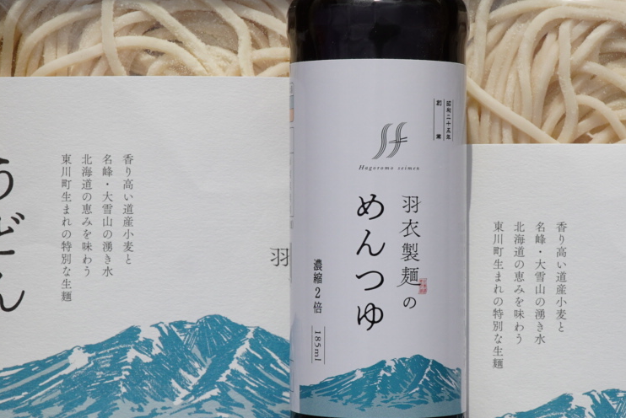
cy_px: 252
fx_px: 1705
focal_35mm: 98
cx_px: 377
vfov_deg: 14.0
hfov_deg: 20.8
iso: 100
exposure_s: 1/400
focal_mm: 30
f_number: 10
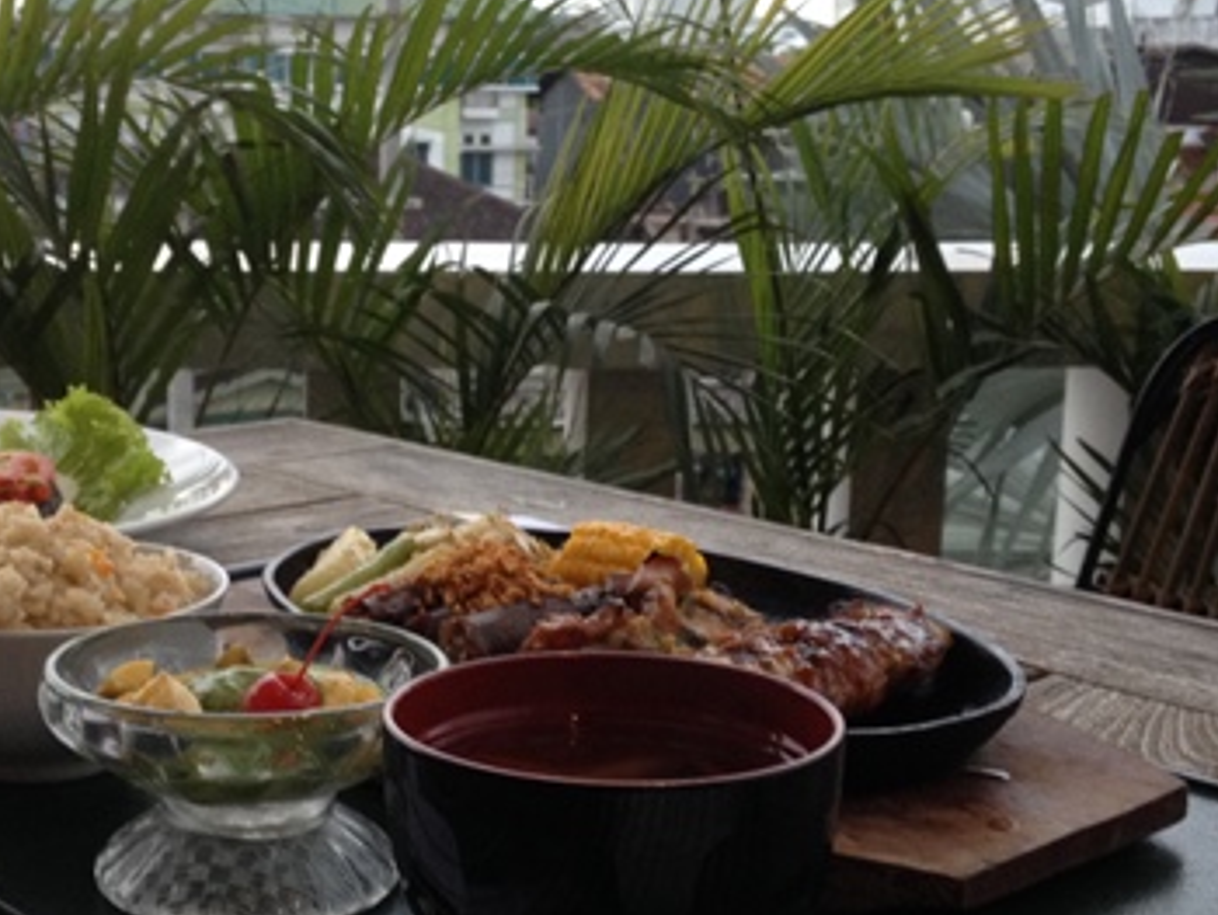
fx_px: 2253
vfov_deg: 23.0
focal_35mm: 64
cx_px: 452
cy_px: 501
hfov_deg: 30.1
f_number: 2.4
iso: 80
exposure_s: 1/20
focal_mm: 4.28
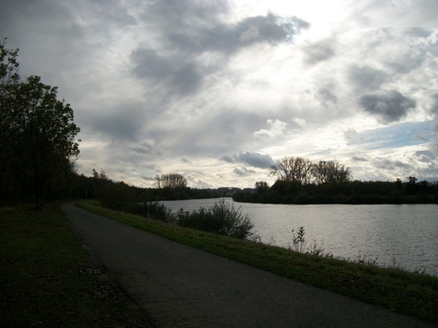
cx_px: 219
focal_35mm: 32
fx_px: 405
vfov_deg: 44.2
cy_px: 164
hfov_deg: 56.8
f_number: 8.8
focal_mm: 5.7
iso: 80
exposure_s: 1/400
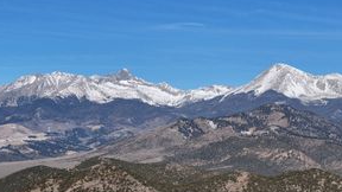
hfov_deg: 18.8
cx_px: 183
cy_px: 129
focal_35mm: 114
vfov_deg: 10.6
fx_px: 1034
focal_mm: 19.35
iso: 100
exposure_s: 1/1600
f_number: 2.8
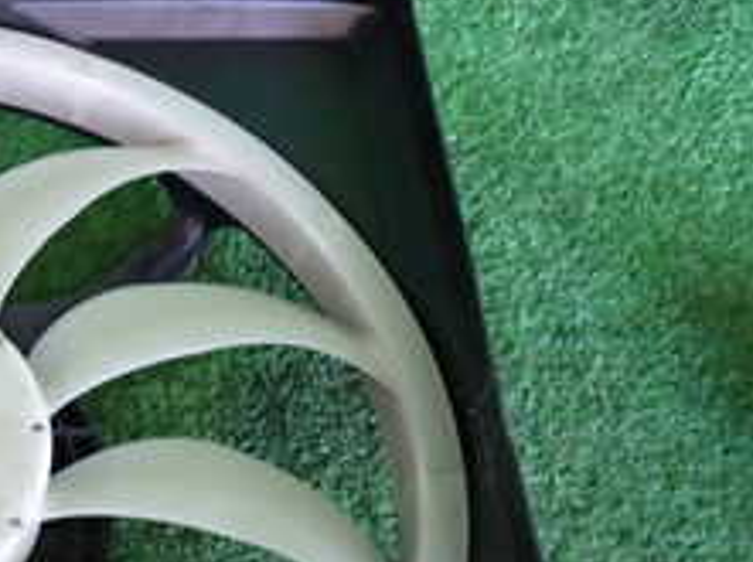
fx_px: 1477
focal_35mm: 68
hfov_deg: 25.3
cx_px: -184
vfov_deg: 20.9
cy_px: 548
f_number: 2
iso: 250
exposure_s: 1/30
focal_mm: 4.5
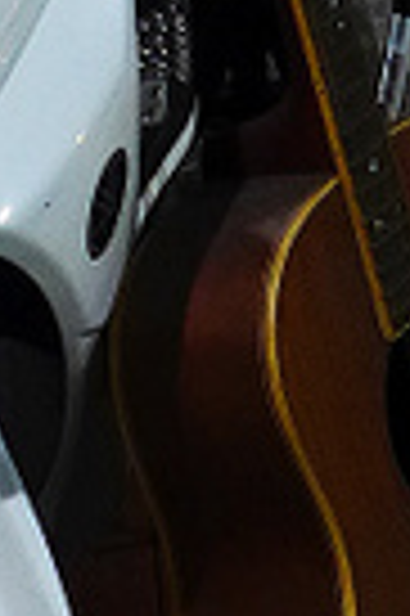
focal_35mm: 149
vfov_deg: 12.2
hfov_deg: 9.2
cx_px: 146
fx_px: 2552
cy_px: -629
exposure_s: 1/15
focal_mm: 4.7
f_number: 2
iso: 400
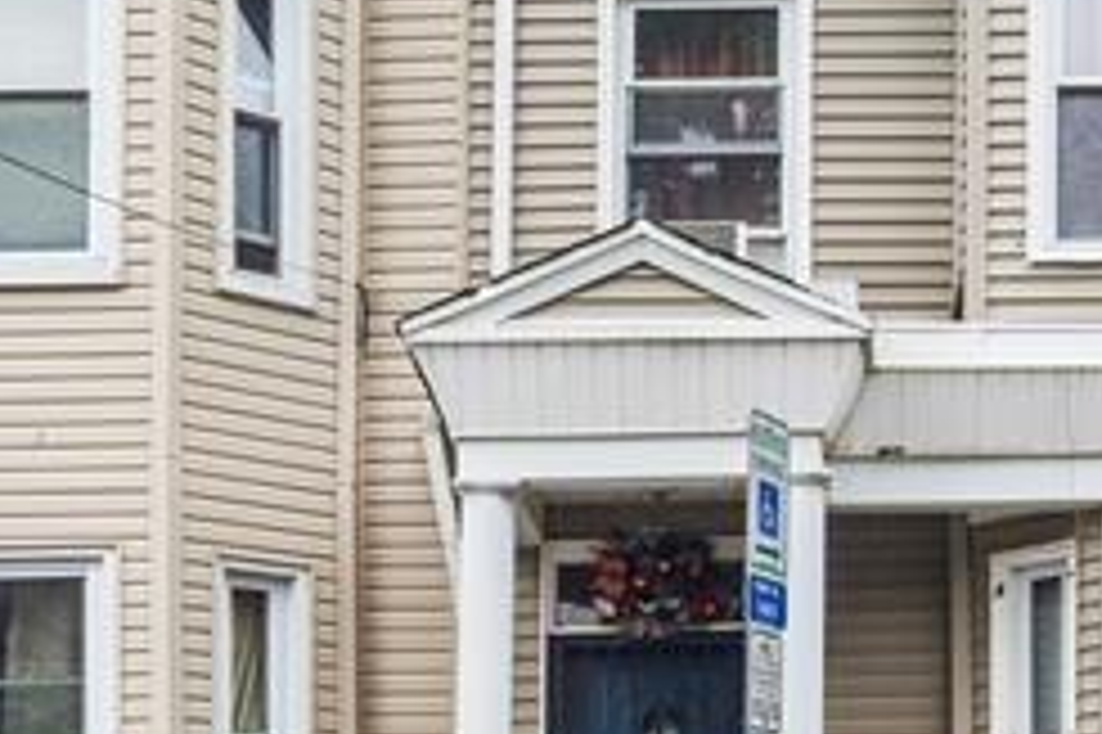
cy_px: 387
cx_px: 859
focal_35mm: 71
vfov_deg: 19.2
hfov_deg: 28.0
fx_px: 2172
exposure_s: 1/80
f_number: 8
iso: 160
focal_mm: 17
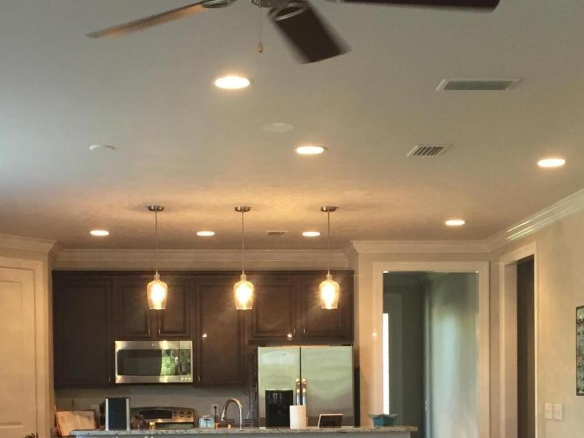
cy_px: 417
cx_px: 262
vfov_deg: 21.6
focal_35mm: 66
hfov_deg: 29.4
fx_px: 1113
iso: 80
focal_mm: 4.15
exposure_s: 1/30
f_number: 2.2
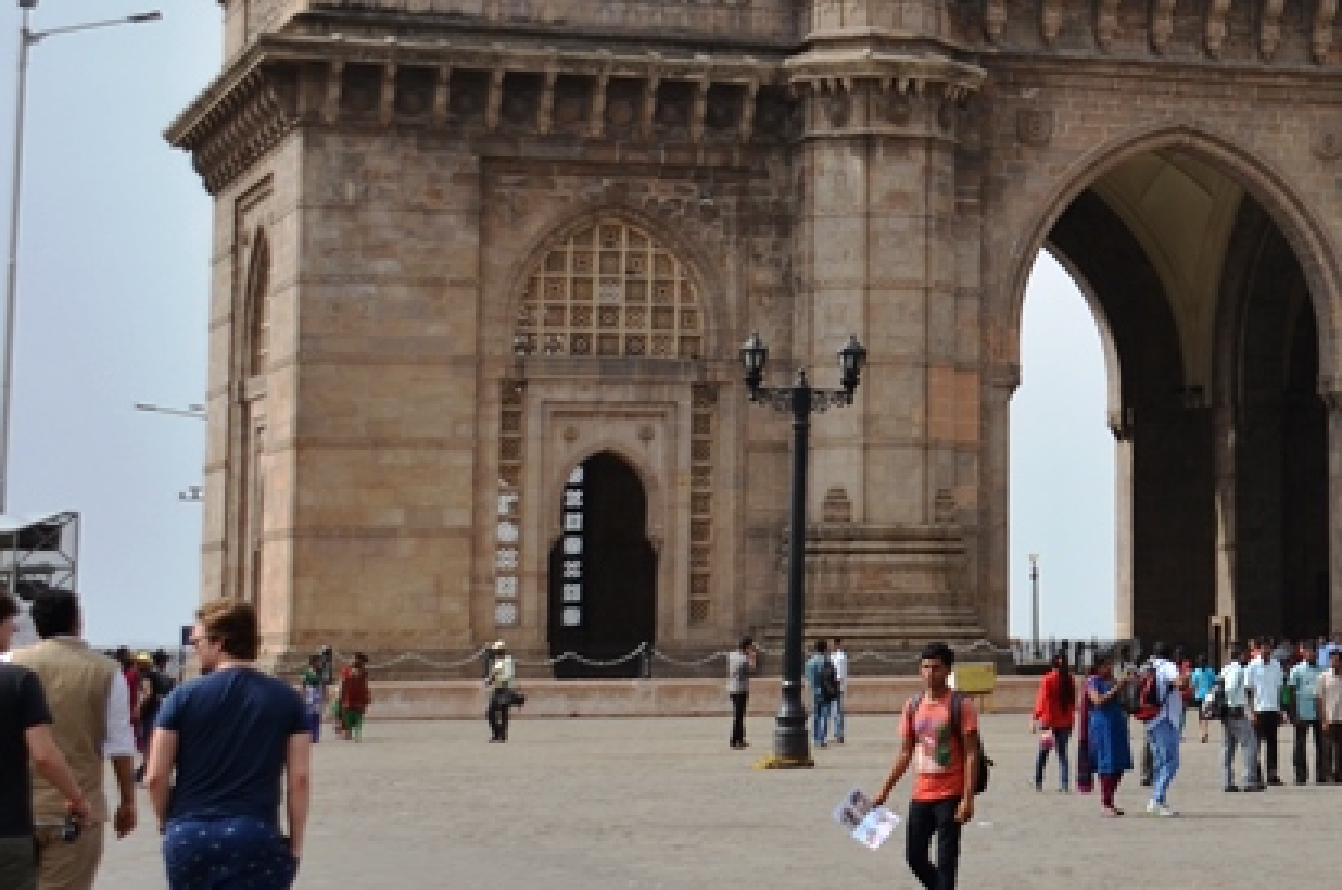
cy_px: 155
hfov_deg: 20.2
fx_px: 3683
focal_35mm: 99
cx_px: 1208
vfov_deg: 13.7
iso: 200
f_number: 4.2
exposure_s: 1/2500
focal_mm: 32
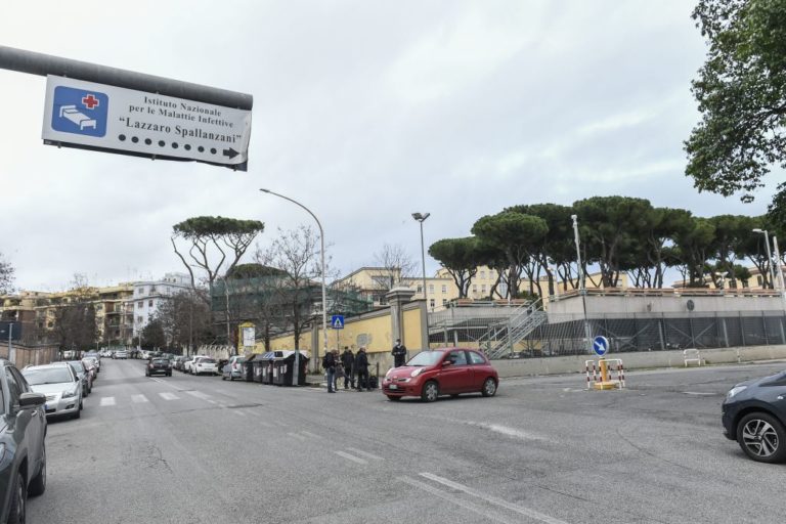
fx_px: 524
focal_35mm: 24
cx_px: 393
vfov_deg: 53.1
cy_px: 262
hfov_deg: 73.7
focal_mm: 24
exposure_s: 1/160
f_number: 5
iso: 320
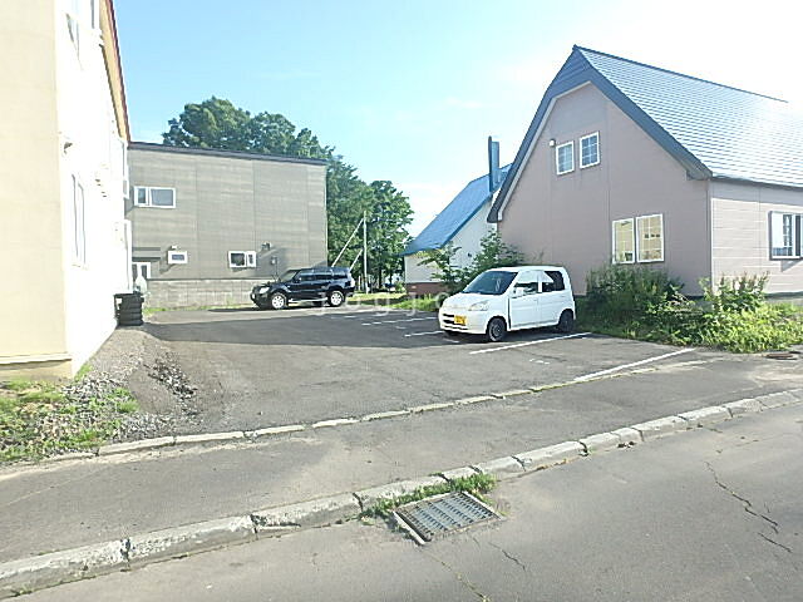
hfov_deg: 79.0
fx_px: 487
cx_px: 402
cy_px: 301
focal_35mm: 21
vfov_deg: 63.4
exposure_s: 1/400
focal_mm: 3.7
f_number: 3.5
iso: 125
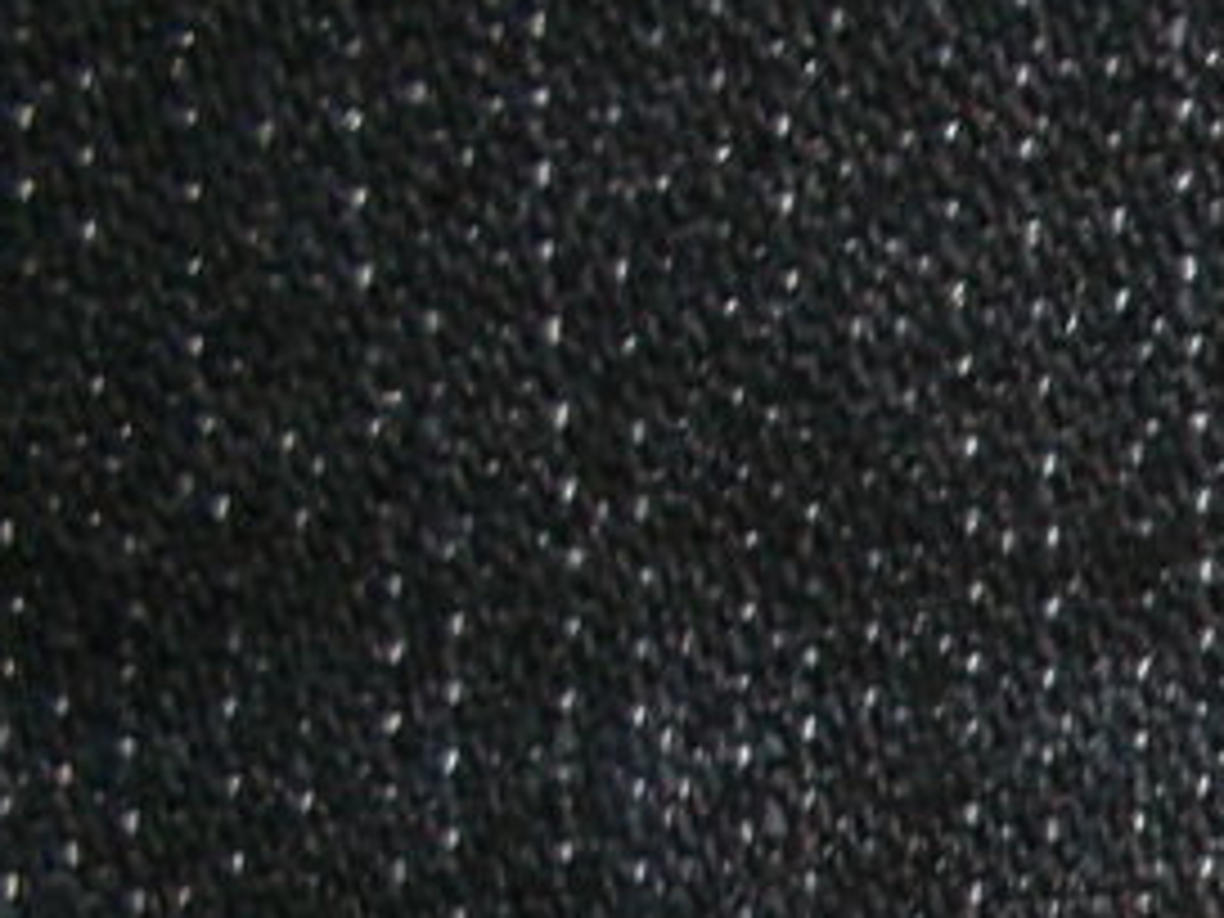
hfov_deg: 11.8
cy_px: 1336
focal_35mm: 137
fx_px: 4844
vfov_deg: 10.5
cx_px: 2896
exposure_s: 1/15
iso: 100
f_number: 3.3
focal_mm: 4.1
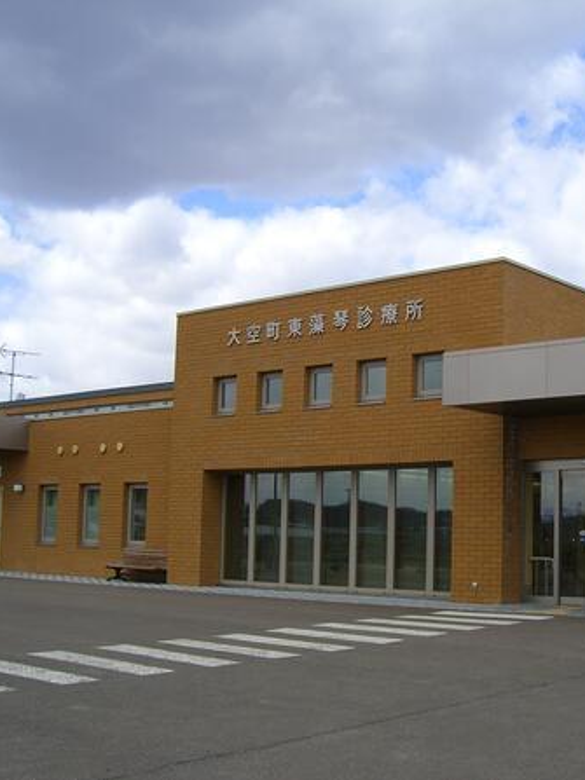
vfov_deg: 37.5
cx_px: 407
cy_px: 389
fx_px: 1150
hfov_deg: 28.3
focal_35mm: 51
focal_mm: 6.2
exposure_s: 1/640
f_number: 4.3
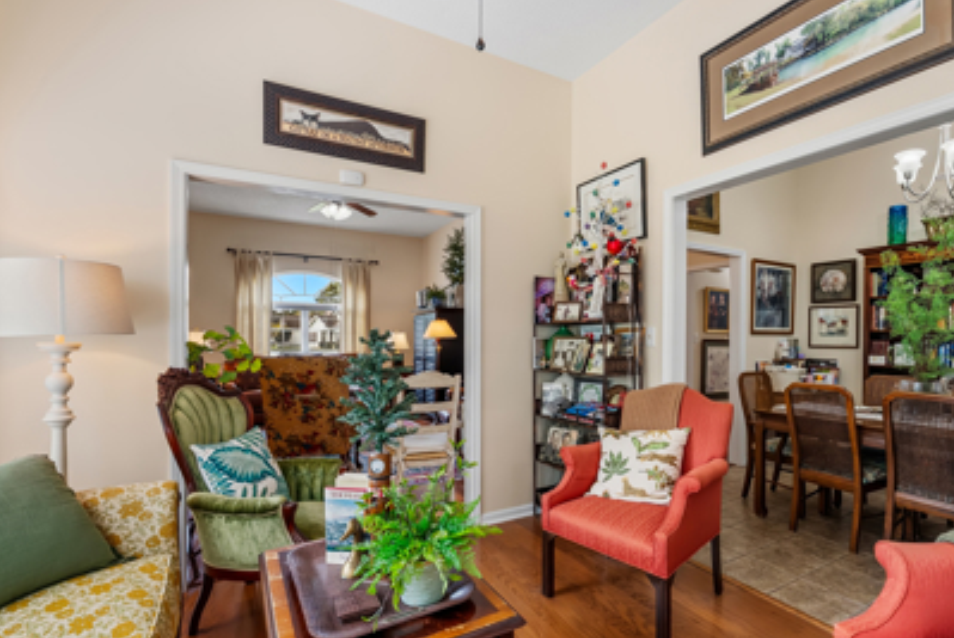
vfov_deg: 67.5
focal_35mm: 18
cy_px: 337
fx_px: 478
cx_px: 527
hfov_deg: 89.6
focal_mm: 16
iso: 2500
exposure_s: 1/30
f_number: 5.6
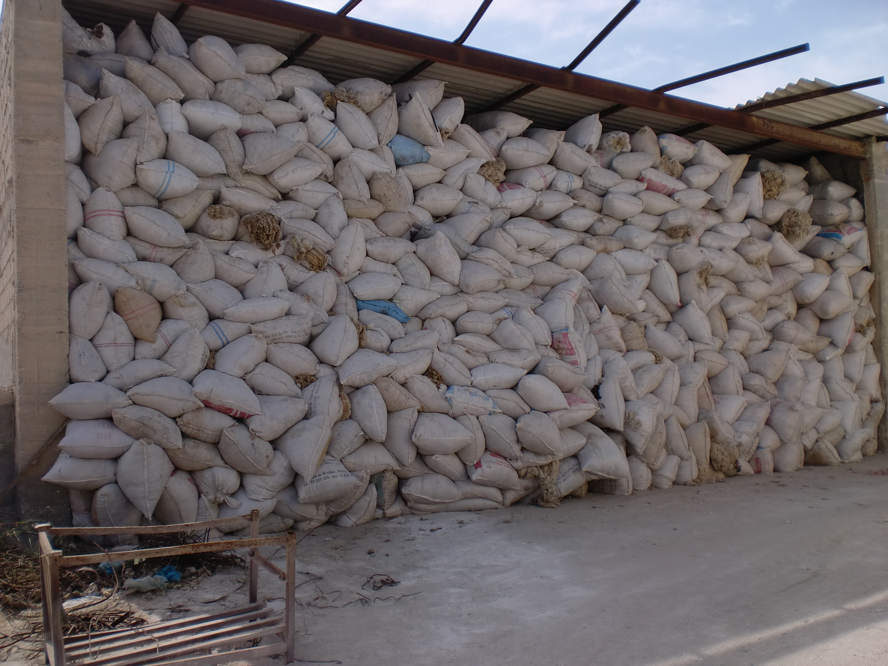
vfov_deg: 40.7
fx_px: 898
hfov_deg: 52.6
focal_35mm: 35
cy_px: 333
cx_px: 444
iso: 64
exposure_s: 1/1000
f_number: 3.1
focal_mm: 6.3
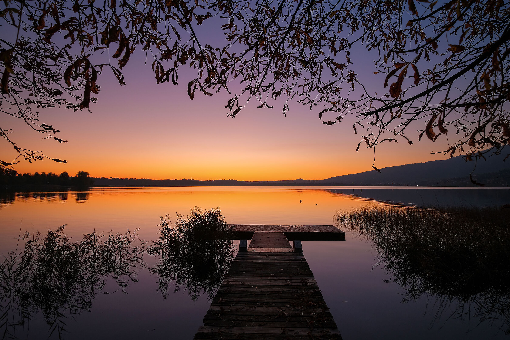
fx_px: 241
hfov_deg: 93.3
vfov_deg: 70.4
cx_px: 255
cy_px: 170
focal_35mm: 17
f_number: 4
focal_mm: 11.5
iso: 320
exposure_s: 1/20
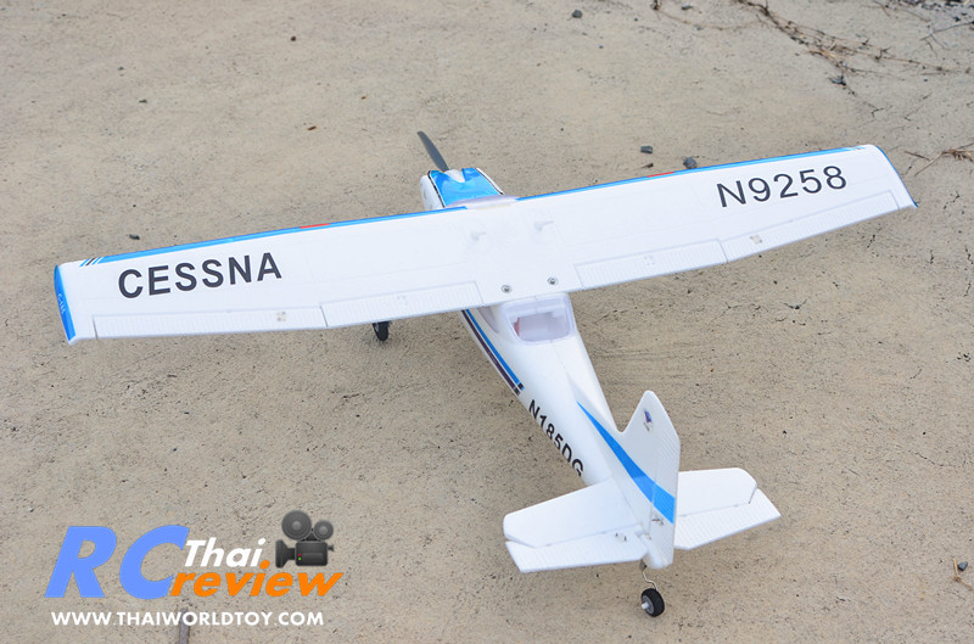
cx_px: 487
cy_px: 322
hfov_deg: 33.5
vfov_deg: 22.5
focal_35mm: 60
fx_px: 1619
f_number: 5
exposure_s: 1/80
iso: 100
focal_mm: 40
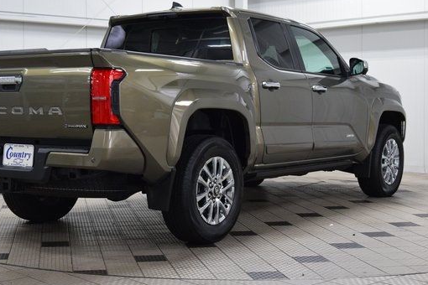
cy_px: 130
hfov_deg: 31.3
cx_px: 175
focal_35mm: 64
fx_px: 761
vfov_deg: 21.2
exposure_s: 1/60
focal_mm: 34
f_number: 5.6
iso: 1600
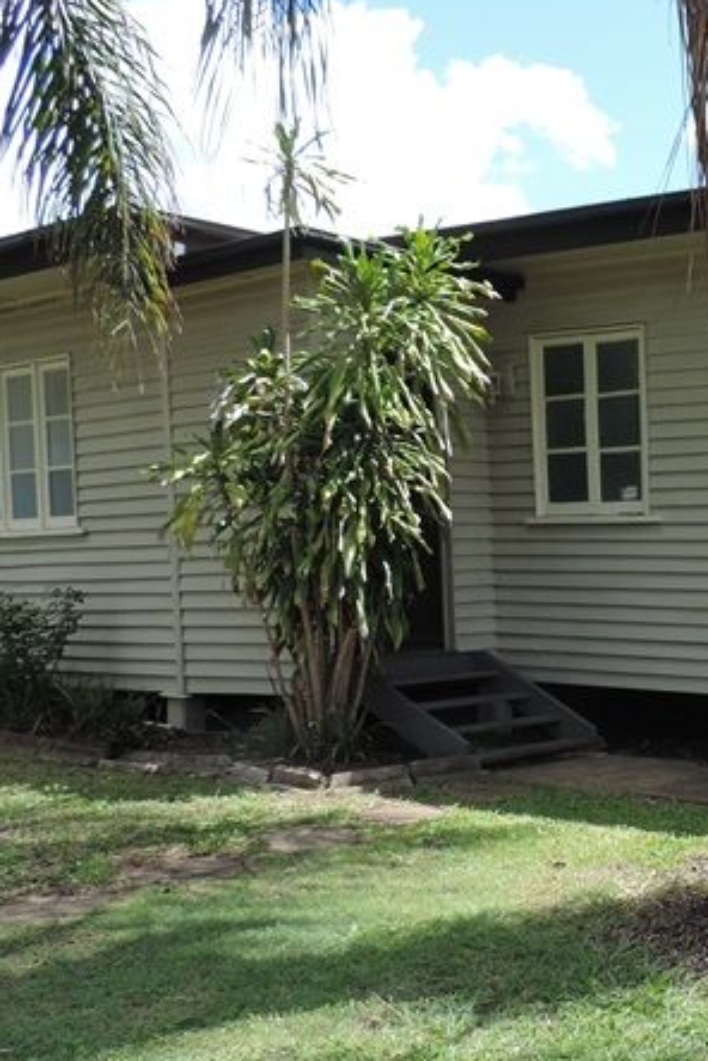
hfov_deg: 27.9
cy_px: 595
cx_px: 722
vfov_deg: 43.5
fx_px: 1327
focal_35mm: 45
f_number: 3
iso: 80
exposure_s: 1/500
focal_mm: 4.3
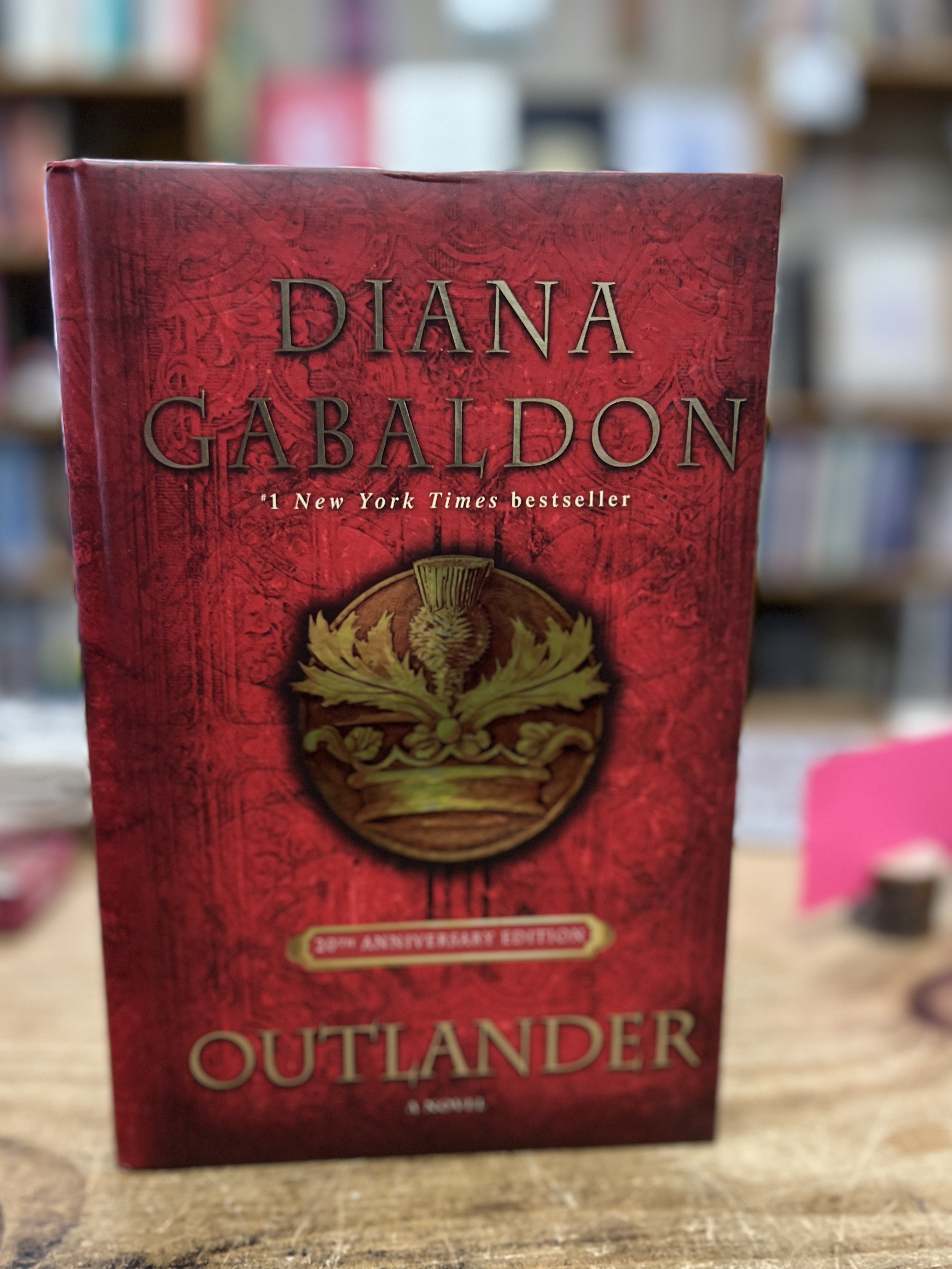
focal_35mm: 30
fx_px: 1100
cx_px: 438
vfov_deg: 59.7
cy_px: 730
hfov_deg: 46.8
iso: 250
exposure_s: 1/60
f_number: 1.5
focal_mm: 5.7
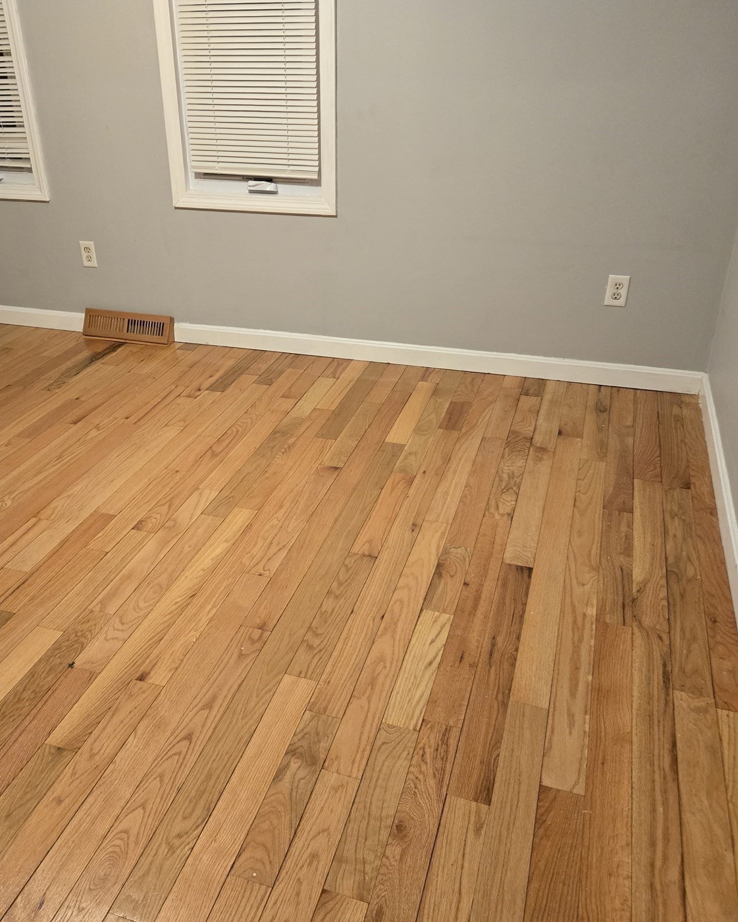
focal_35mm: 30
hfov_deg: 48.3
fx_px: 819
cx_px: 302
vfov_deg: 58.8
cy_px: 461
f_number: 1.8
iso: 800
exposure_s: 1/120
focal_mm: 5.4
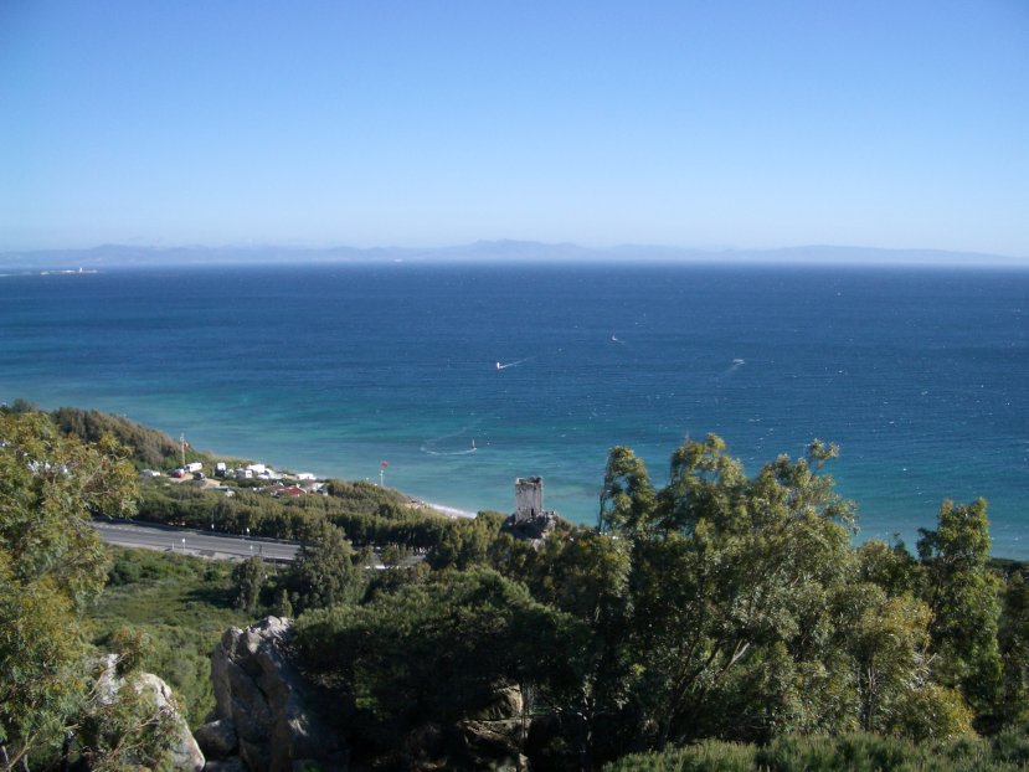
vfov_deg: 40.7
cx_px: 514
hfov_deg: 52.6
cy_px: 386
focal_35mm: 35
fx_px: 1041
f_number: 4.3
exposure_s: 1/500
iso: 50
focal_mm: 5.8
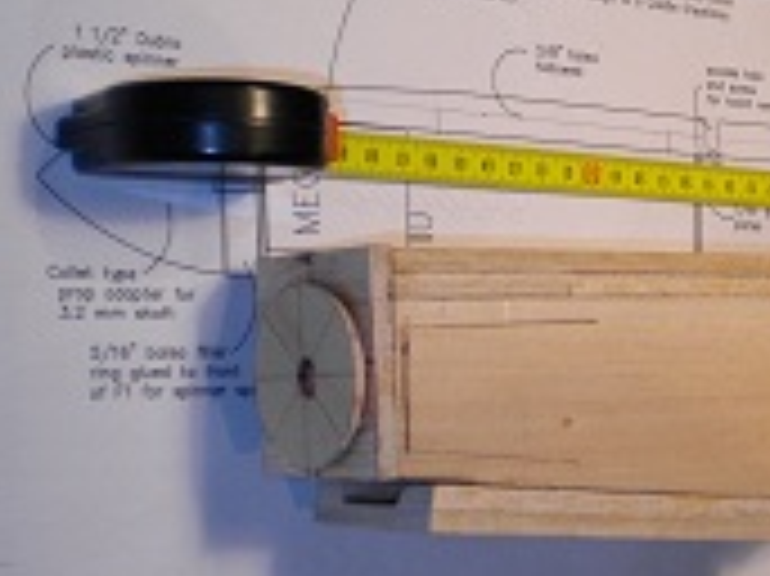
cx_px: 747
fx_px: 1823
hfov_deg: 23.0
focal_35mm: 82
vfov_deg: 17.9
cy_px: 225
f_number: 3.1
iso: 122
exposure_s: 1/68.3
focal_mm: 6.3
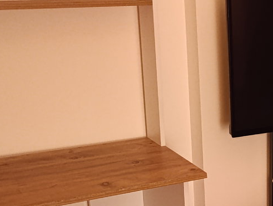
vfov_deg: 19.4
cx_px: 279
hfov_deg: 24.6
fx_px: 593
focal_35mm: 75
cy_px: 178
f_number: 1.6
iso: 4000
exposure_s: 1/25
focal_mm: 6.14
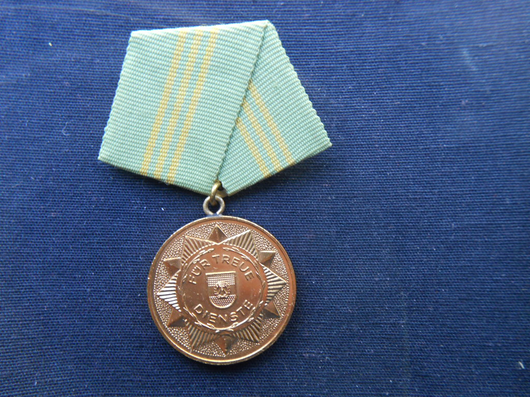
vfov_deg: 44.2
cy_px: 198
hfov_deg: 56.8
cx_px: 265
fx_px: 490
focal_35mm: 32
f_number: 3.5
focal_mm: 5.8
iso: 160
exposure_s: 1/30
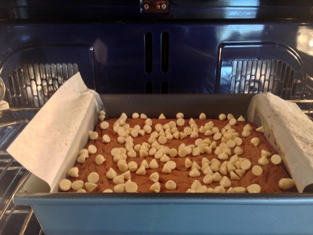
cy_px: 118
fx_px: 298
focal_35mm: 33
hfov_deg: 55.4
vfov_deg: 42.9
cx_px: 156
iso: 64
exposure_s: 1/20
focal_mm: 4.12
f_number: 2.4
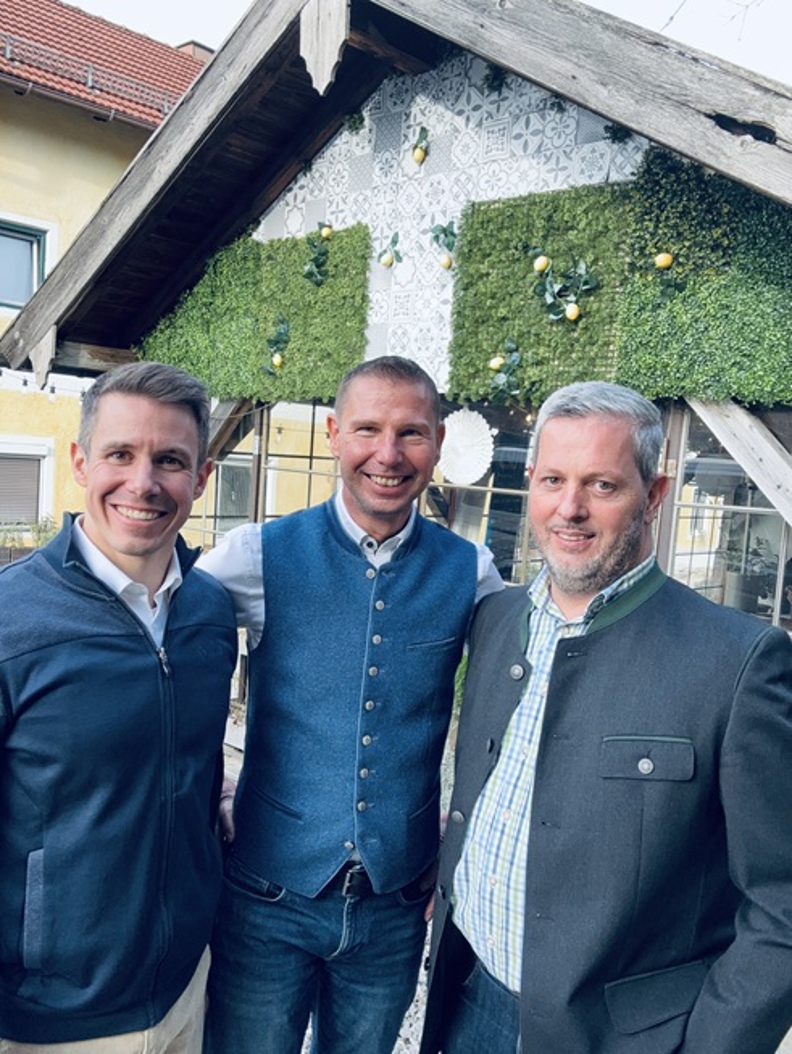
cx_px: 396
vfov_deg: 59.9
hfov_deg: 46.8
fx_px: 915
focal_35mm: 30
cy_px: 527
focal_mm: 2.69
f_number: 1.9
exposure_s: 1/121
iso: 25
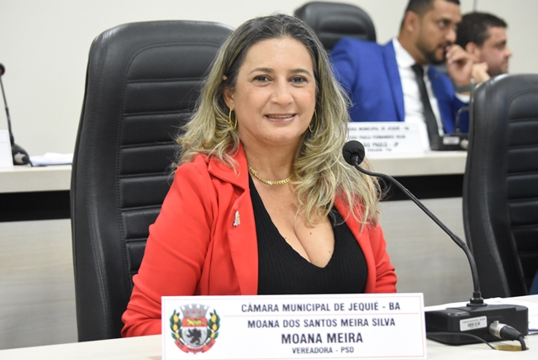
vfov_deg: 15.7
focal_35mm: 87
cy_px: 180
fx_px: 1301
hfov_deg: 23.4
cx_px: 269
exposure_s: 1/80
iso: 4000
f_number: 4.5
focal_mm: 58
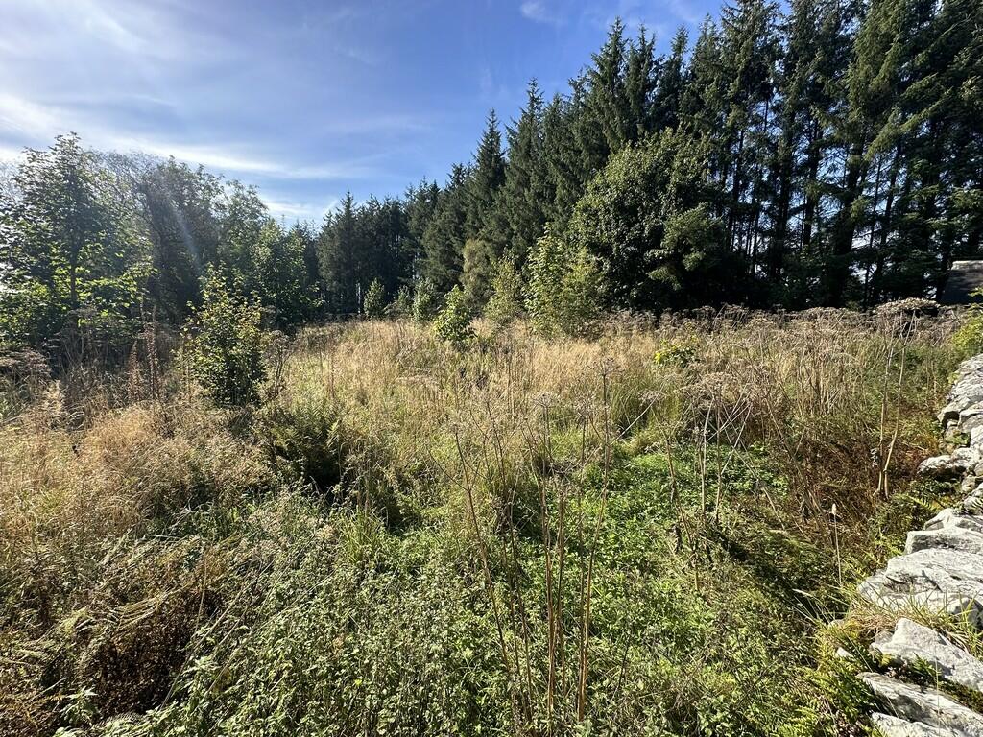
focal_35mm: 14
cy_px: 368
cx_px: 492
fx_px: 398
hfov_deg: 102.1
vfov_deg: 85.7
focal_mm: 2.22
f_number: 2.2
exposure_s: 1/769
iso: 40
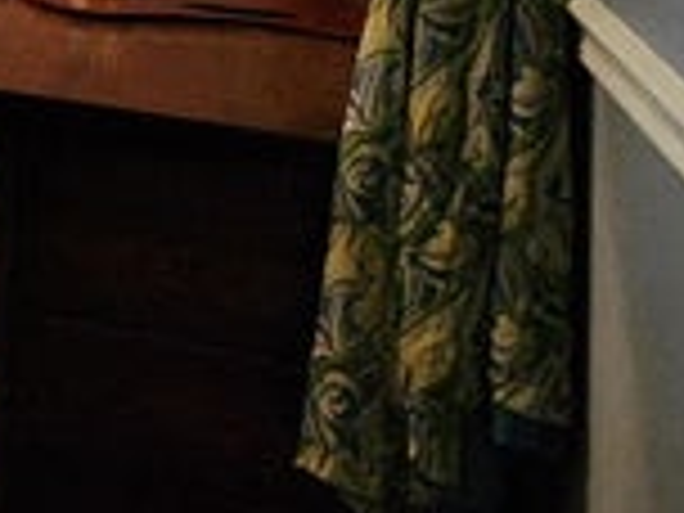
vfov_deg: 17.6
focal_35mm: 73
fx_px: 1442
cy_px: -306
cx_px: -808
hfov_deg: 16.7
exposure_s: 1/30
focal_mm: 2.2
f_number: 2.2
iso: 320
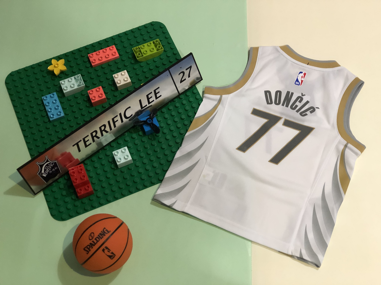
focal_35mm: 57
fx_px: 627
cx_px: 190
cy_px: 142
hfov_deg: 33.8
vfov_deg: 25.7
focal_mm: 6.6
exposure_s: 1/30
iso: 250
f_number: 2.8
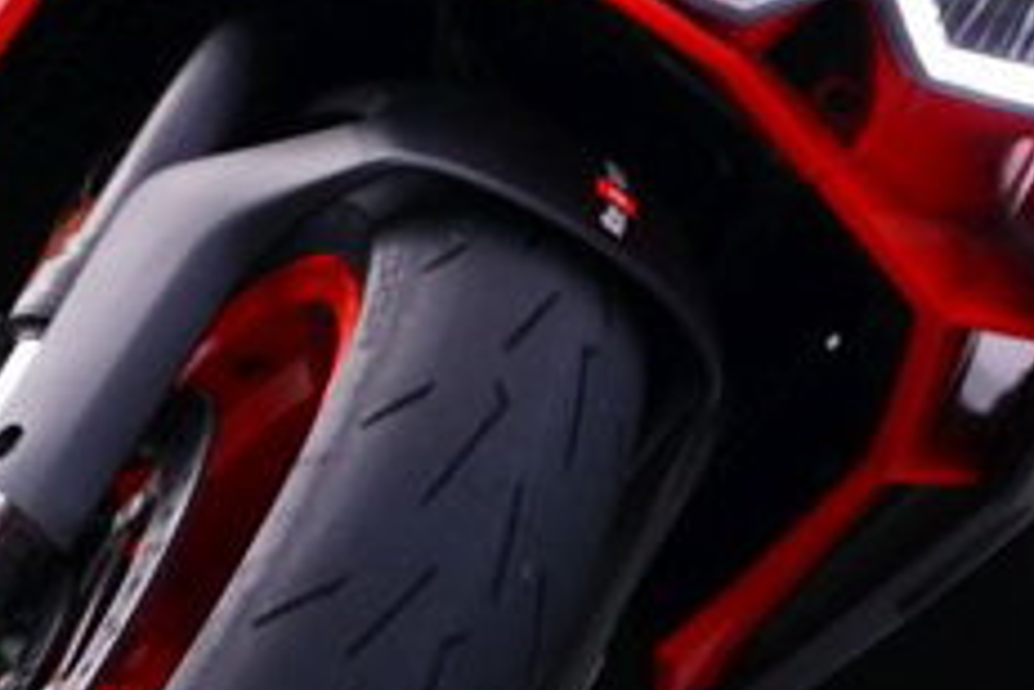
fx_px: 35354
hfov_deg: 1.7
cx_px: -707
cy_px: -81
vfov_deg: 1.1
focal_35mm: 1231
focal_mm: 178
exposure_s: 1/2000
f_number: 4.5
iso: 320
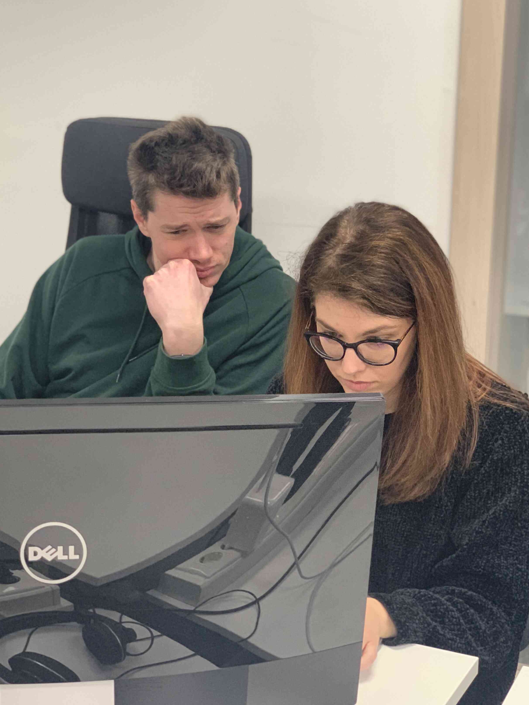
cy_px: 285
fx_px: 1325
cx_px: 239
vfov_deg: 29.8
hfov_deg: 22.6
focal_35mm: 65
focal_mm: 6
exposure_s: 1/50
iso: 160
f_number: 2.4
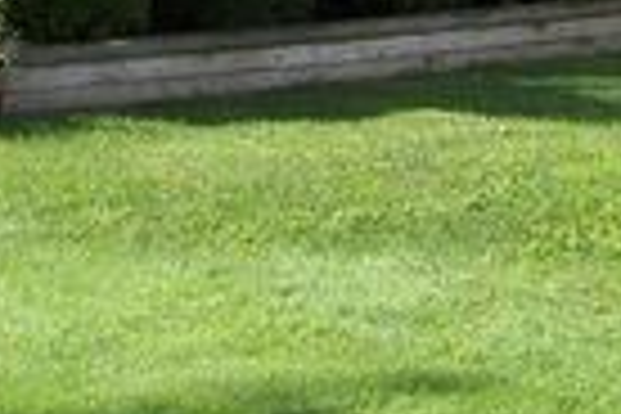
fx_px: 2346
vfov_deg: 9.6
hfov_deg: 15.0
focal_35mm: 136
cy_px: -335
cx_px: 135
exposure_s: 1/400
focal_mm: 5.85
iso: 64
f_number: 2.8
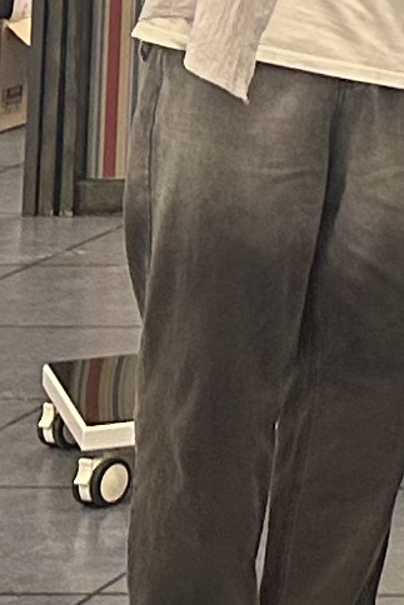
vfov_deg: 9.1
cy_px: -760
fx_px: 3499
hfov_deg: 5.6
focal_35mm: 208
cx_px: 1714
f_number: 1.78
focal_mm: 6.86
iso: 125
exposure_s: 1/60
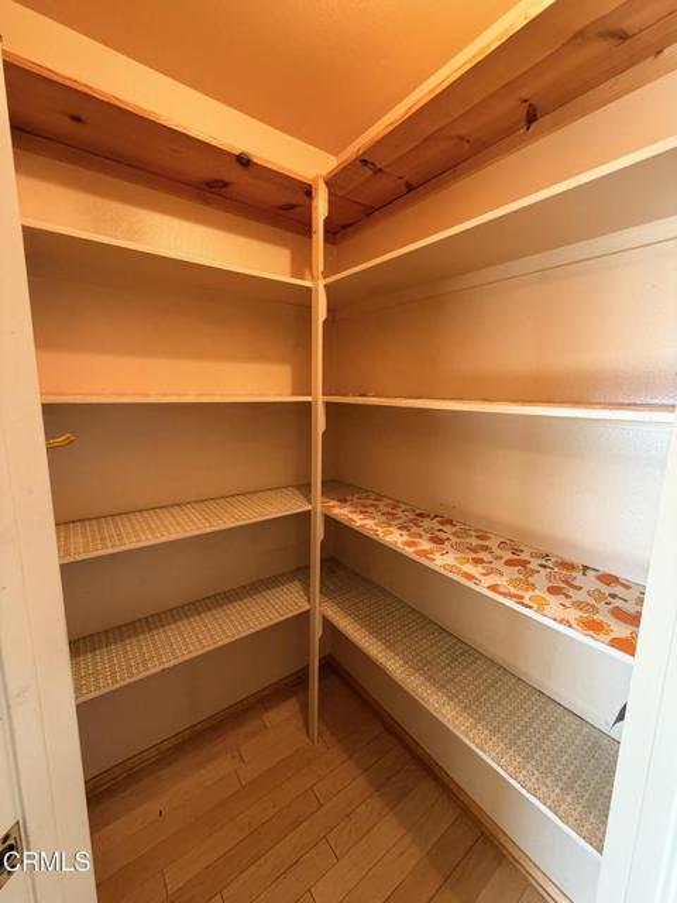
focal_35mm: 14
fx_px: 365
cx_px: 338
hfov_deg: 85.7
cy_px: 452
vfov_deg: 102.1
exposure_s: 1/60
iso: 250
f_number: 2.2
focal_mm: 2.22
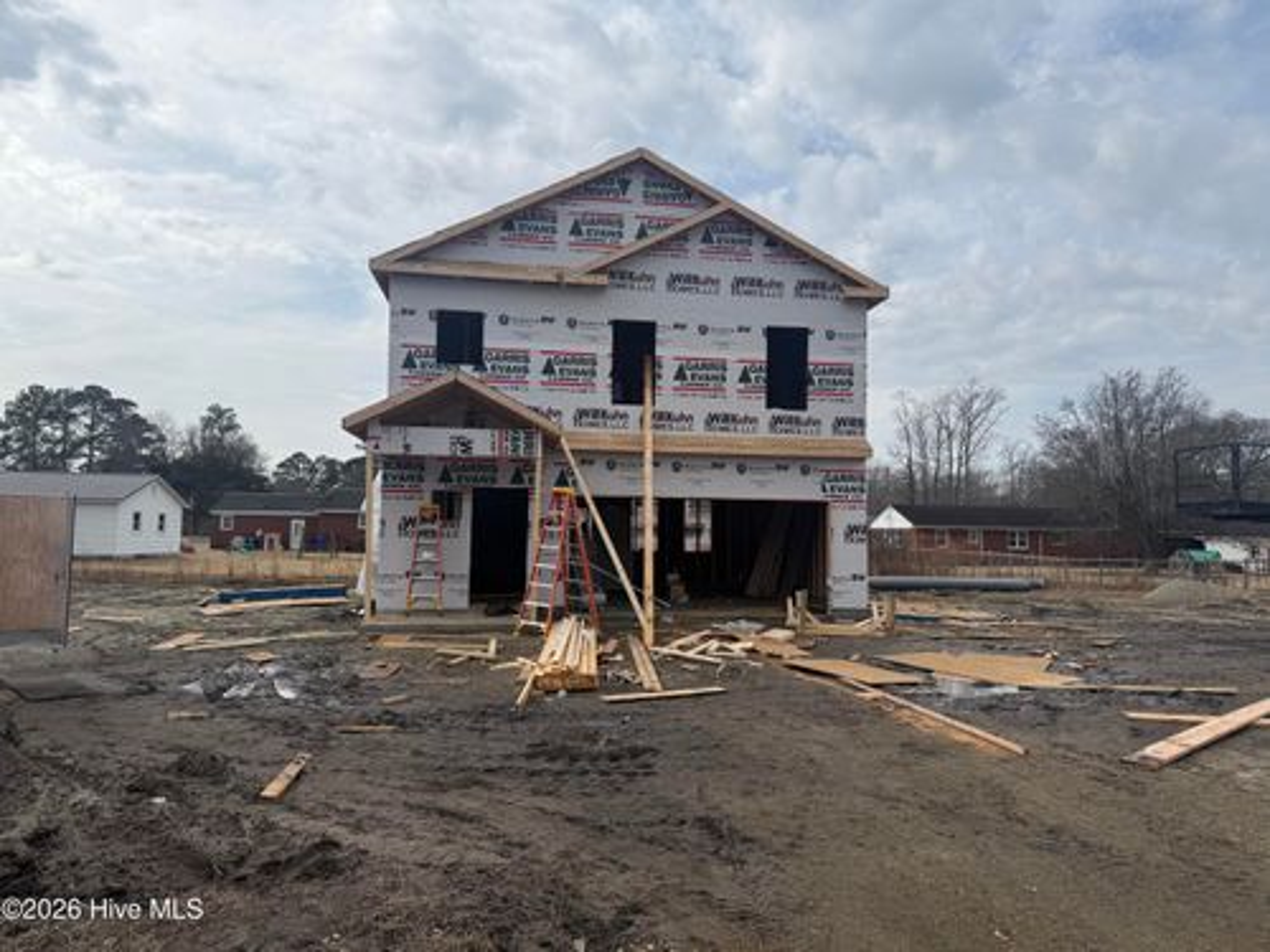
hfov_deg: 71.6
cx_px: 635
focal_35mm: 24
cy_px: 476
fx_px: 881
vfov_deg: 56.8
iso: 80
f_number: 1.78
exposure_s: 1/6711
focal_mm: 6.76
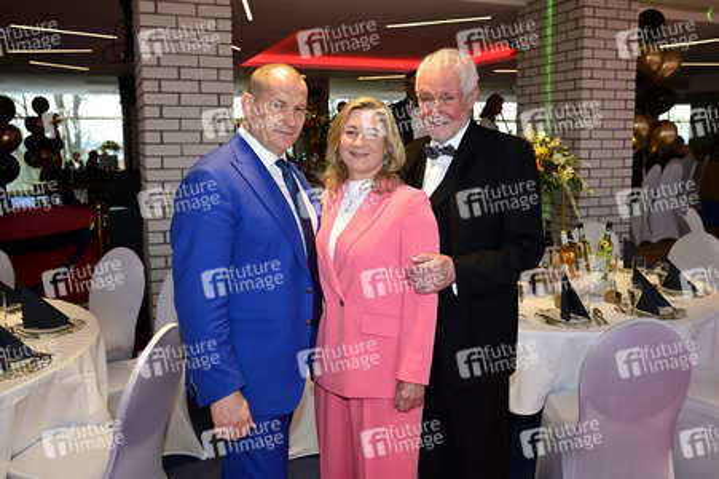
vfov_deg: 44.9
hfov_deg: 63.7
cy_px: 240
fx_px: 579
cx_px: 360
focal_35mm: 29
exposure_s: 1/200
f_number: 4.5
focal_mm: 29
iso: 1250
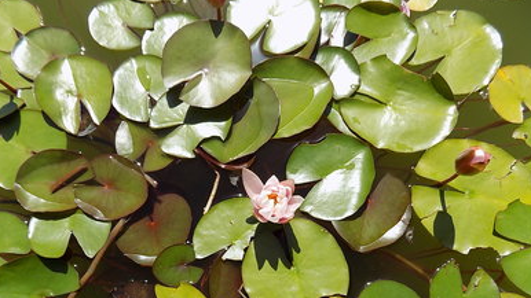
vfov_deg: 43.9
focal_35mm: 26
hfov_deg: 71.9
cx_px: 261
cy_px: 190
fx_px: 366
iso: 80
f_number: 3.1
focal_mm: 4
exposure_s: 1/1000
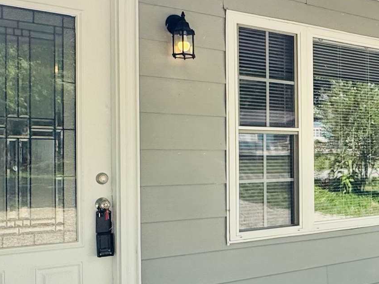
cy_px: 163
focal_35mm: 51
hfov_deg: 35.0
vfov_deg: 28.5
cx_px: 351
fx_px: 558
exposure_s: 1/505
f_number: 2.2
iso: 40
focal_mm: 2.22
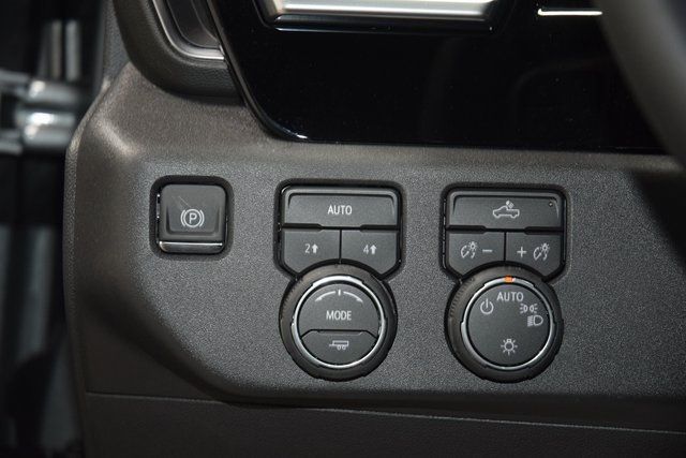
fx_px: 2001
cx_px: 343
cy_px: 229
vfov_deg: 13.0
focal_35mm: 105
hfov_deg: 19.5
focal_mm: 70
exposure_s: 1/40
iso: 1600
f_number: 4.5
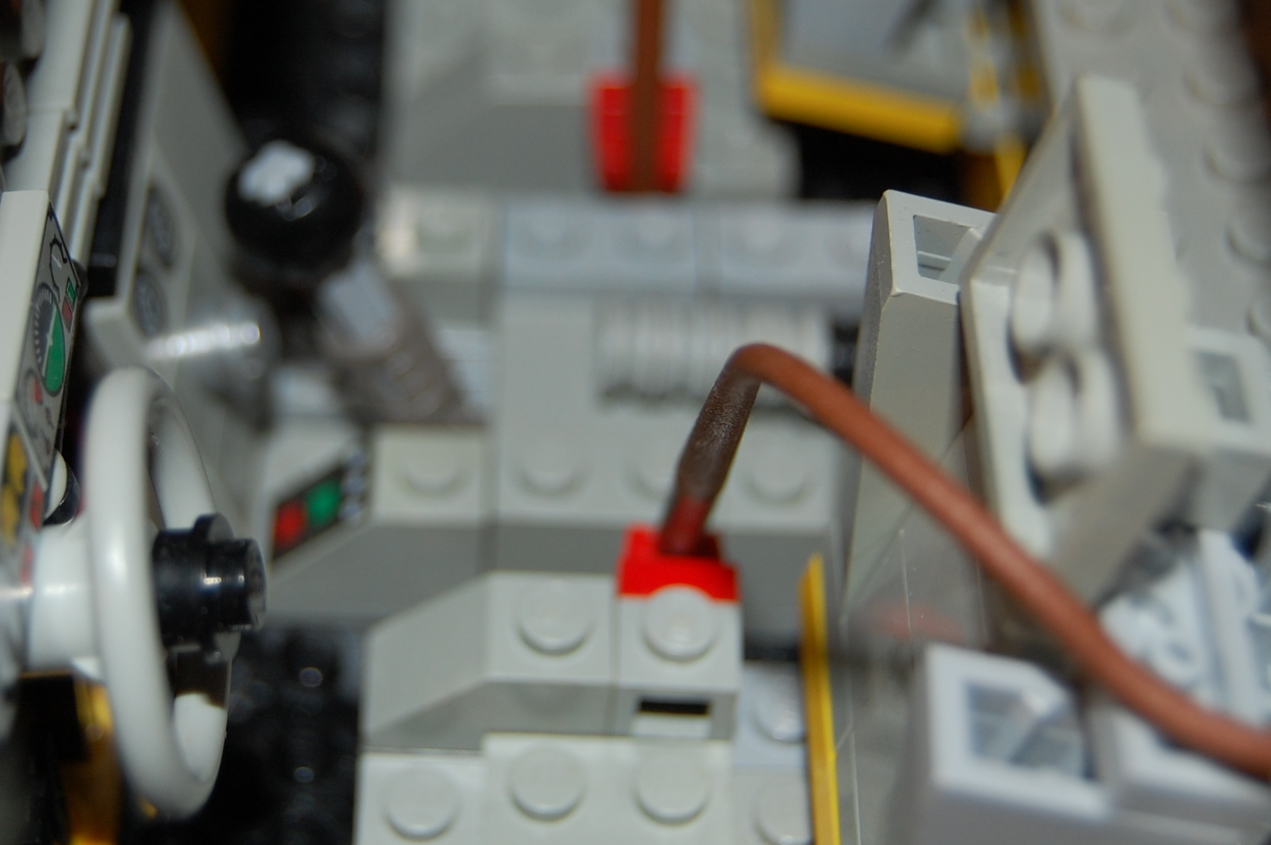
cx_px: 465
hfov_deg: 23.4
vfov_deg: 15.7
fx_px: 3062
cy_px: 244
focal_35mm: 87
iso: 250
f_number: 4.8
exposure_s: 1/60
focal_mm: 35
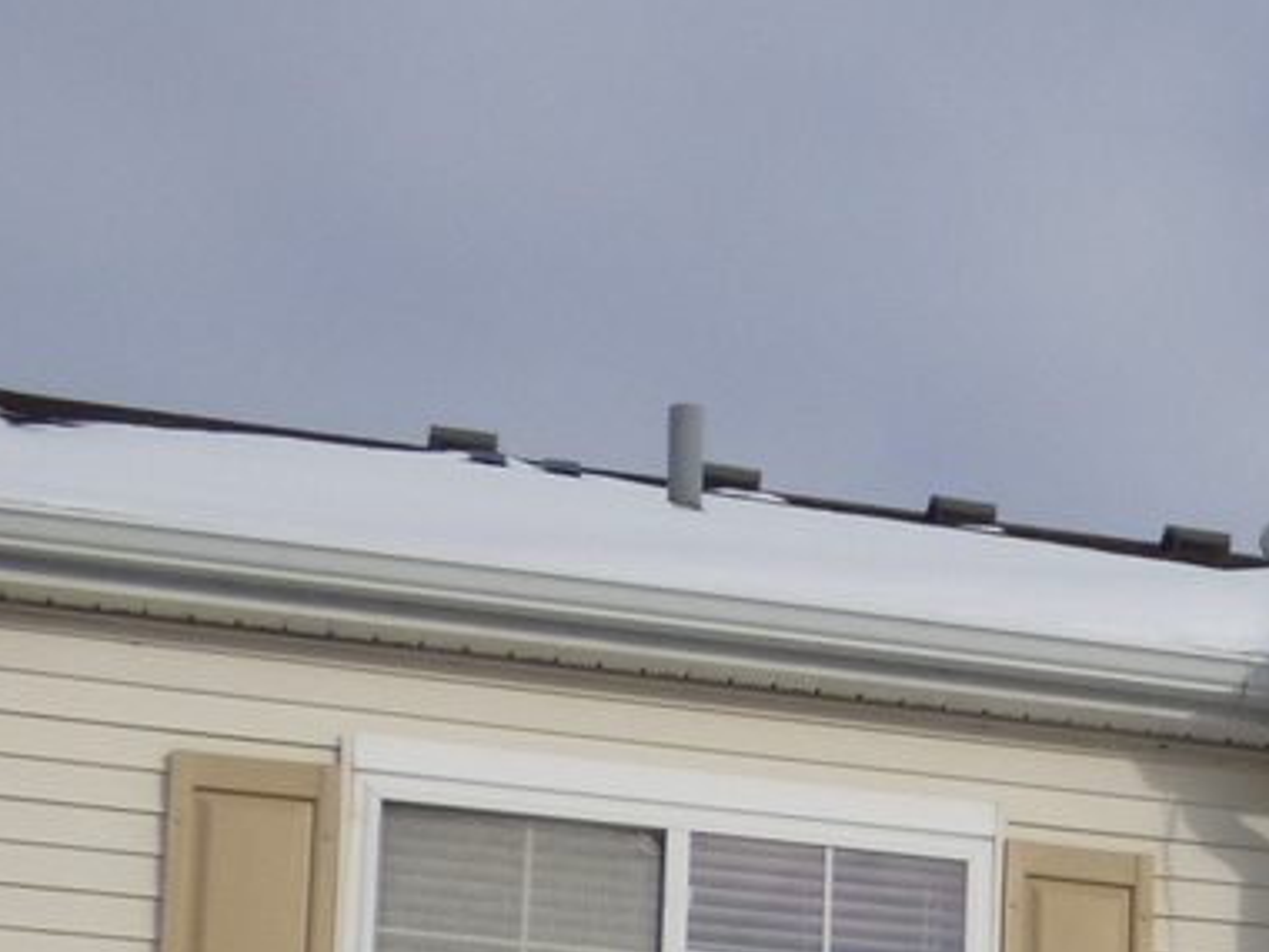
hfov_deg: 14.2
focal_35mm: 129
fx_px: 4729
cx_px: 1944
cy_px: 1456
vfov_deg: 11.0
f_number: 4
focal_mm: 5.97
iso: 100
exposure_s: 1/2000
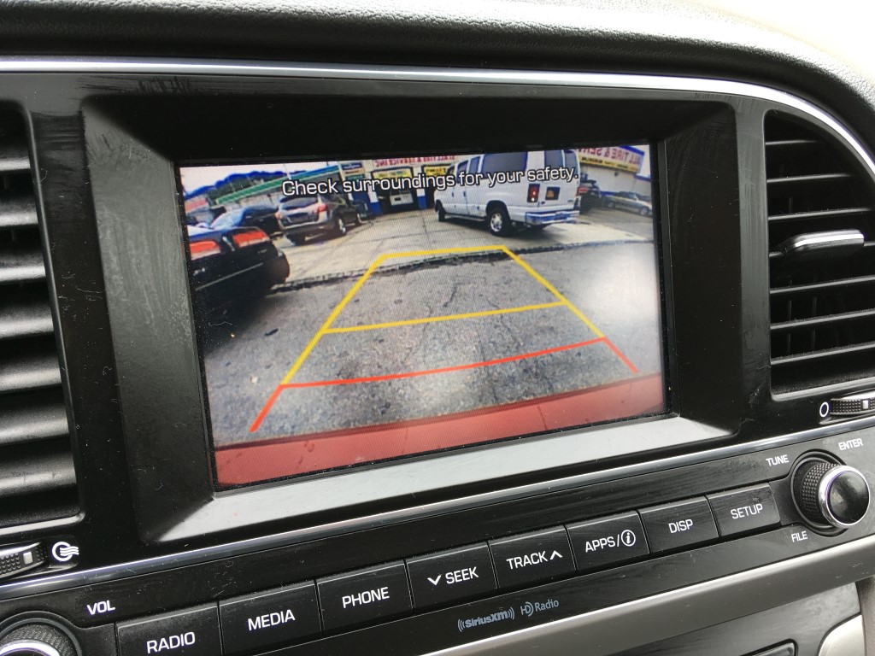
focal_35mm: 29
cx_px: 438
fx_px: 733
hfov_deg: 61.7
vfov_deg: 48.2
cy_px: 328
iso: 25
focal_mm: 4.15
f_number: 2.2
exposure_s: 1/60
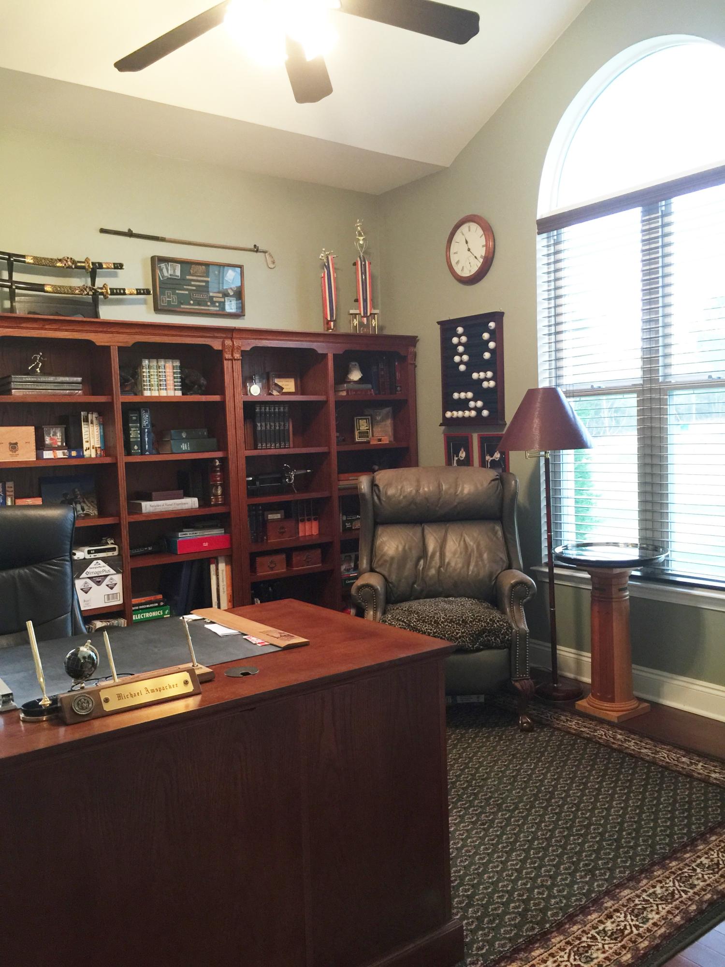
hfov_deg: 48.2
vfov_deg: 61.7
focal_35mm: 29
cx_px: 362
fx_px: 810
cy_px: 484
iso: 80
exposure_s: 1/15
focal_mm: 4.15
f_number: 2.2
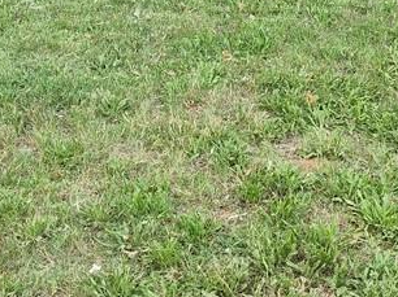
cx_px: 202
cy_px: -56
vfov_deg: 18.2
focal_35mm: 77
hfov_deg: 25.4
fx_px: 885
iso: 40
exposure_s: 1/180
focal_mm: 6.4
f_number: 1.8
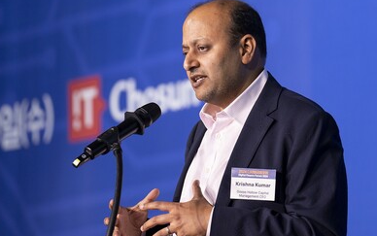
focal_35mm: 315
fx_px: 3238
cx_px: 200
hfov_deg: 6.7
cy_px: 87
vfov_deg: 4.2
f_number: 2.8
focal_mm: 200
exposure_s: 1/125
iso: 800
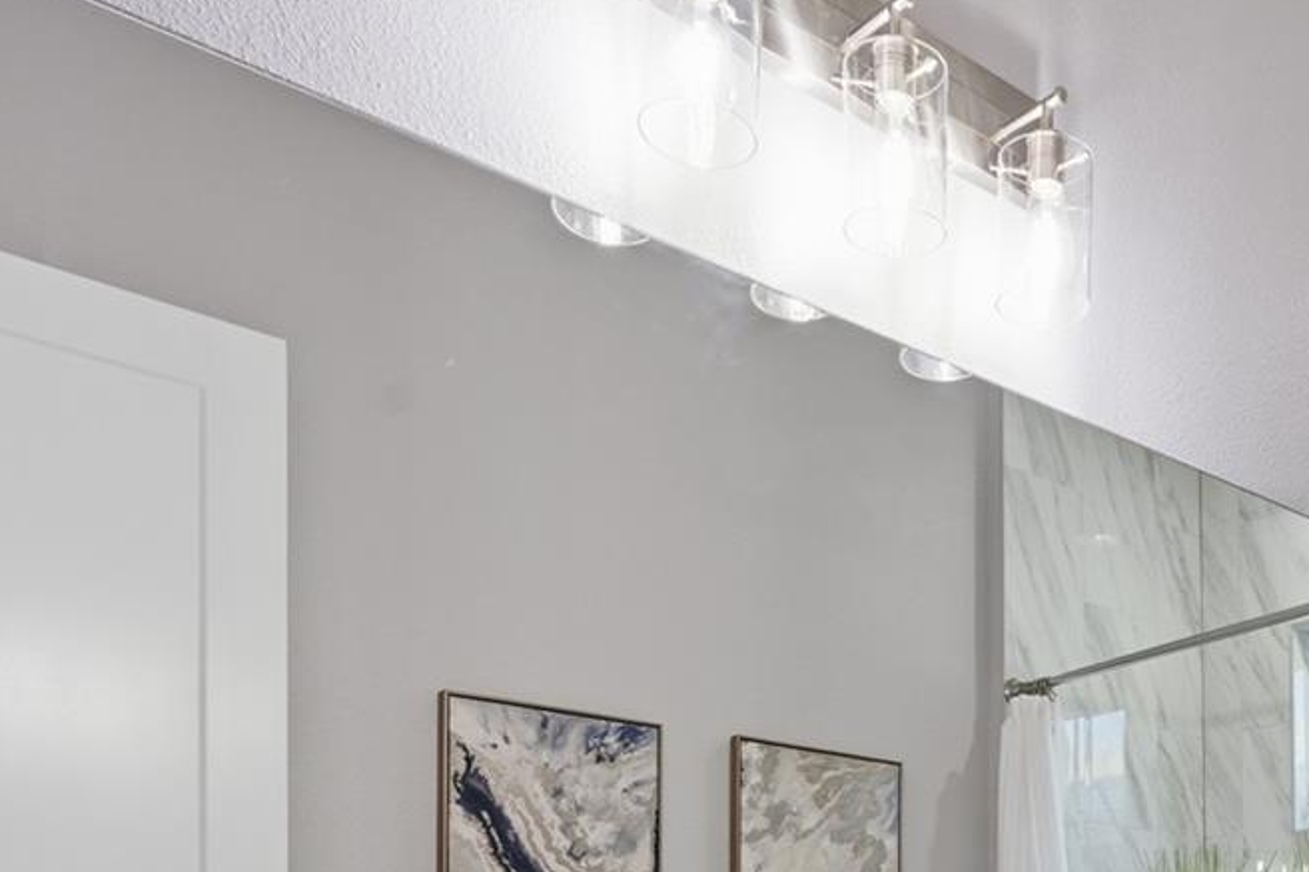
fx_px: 1418
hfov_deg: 47.3
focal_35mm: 39
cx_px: 1020
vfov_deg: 29.8
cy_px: 1018
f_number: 8
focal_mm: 16
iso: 100
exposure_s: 1/30
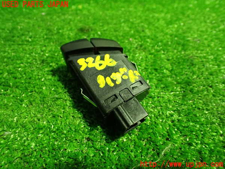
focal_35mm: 30
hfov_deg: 60.0
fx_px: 195
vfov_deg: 46.8
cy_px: 84
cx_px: 112
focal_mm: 5.4
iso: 800
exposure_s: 1/60
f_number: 2.3
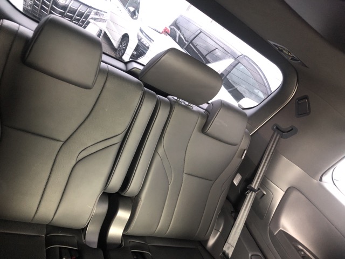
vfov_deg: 49.7
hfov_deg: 63.4
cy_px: 130
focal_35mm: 28
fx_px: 279
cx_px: 172
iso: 125
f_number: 1.8
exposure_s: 1/4
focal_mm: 3.99
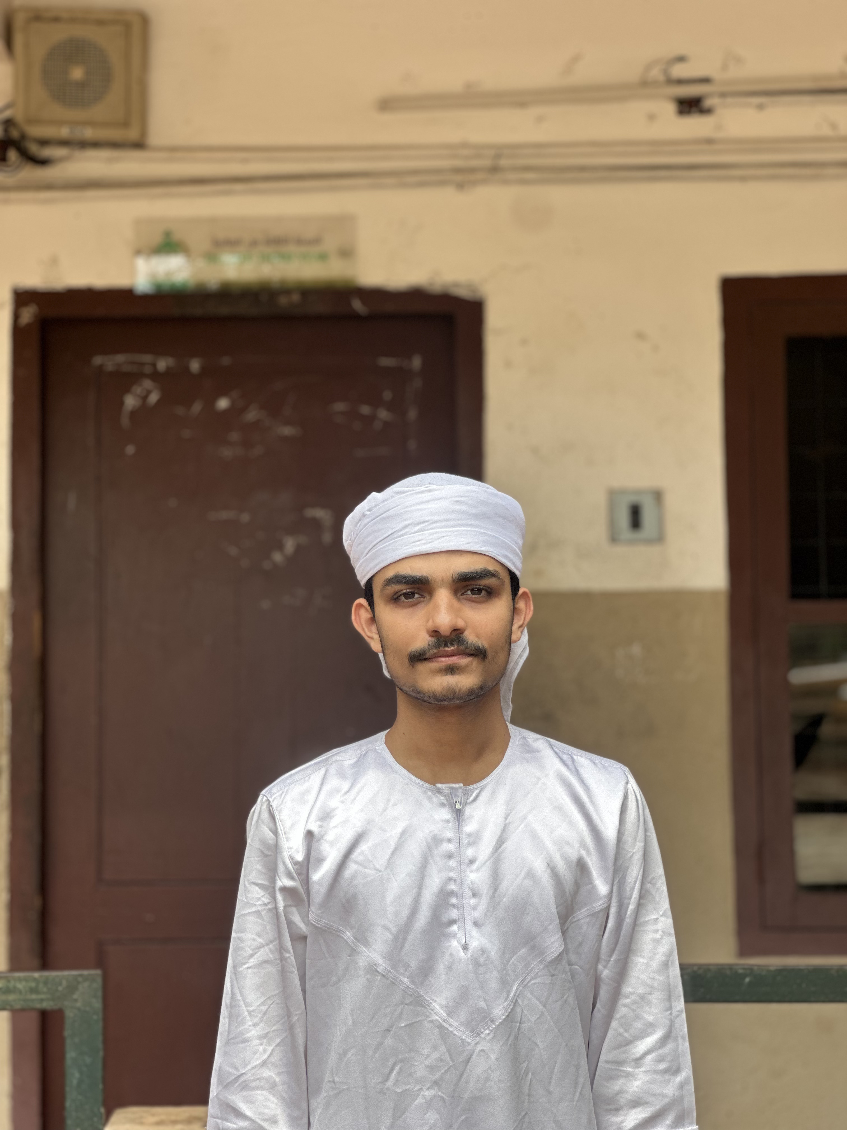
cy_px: 565
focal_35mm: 77
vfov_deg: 25.3
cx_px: 424
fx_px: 2512
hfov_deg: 19.1
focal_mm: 9
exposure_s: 1/121
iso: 32
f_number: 2.8
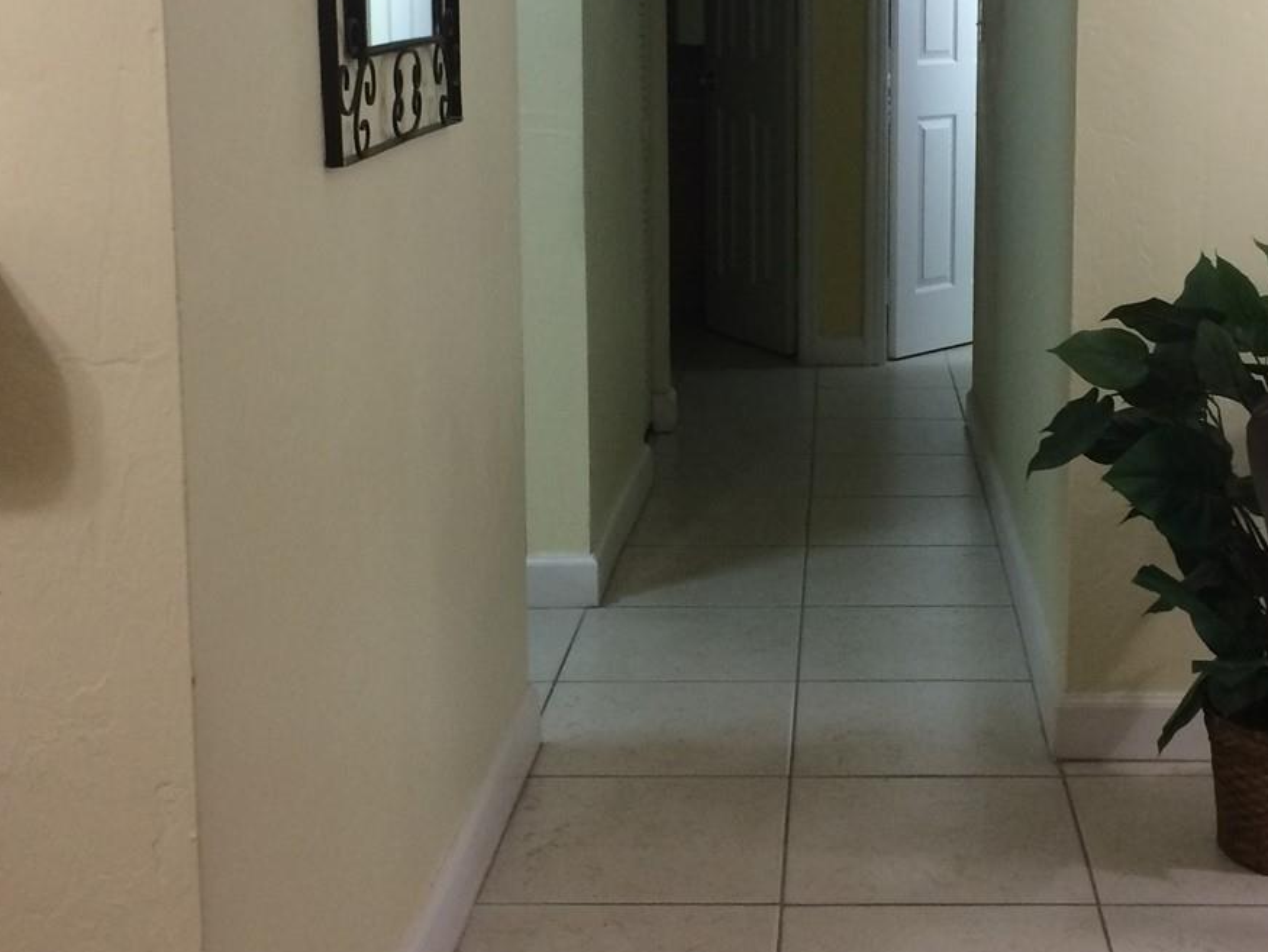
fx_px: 1942
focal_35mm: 53
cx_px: 871
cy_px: 267
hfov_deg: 35.7
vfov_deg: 27.3
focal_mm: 4.15
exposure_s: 1/30
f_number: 2.2
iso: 100
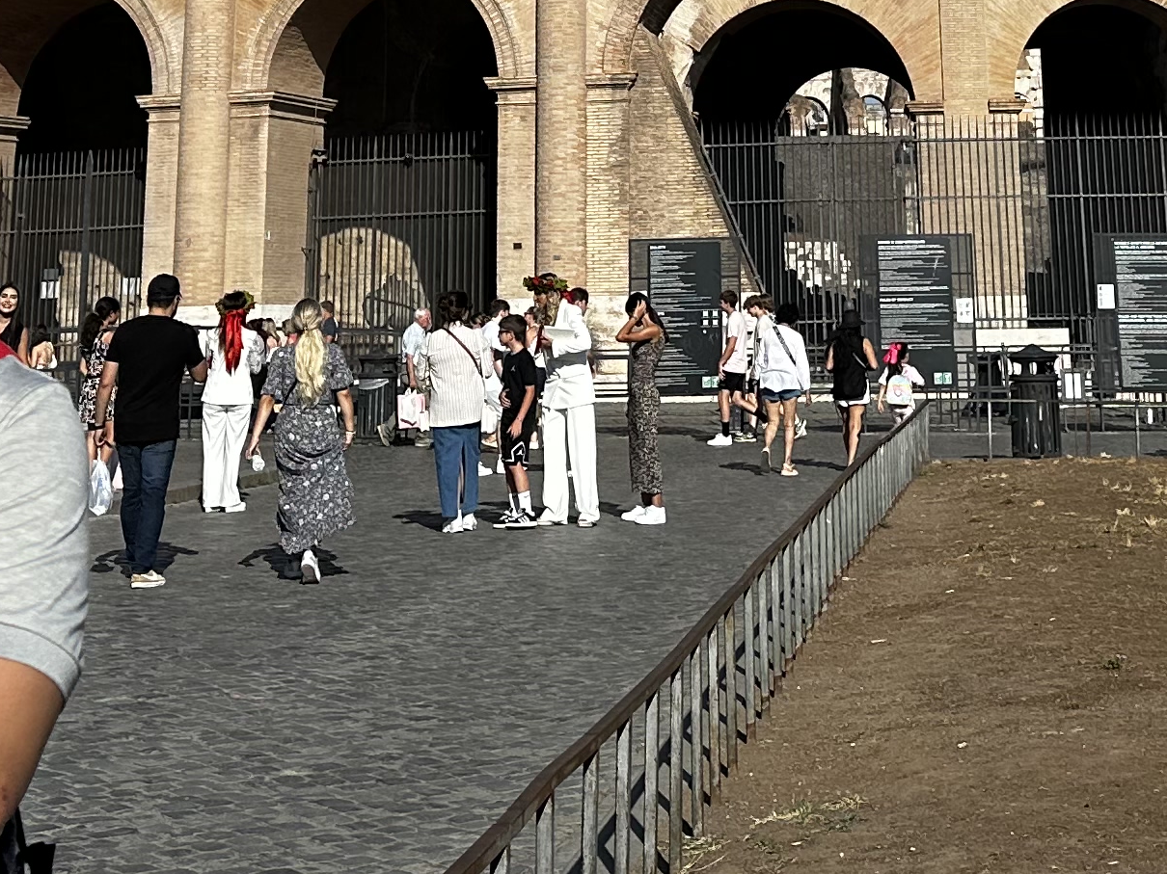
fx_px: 2696
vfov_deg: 16.7
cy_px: -440
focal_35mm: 80
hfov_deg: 24.3
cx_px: 758
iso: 80
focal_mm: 6.86
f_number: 1.78
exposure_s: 1/6623
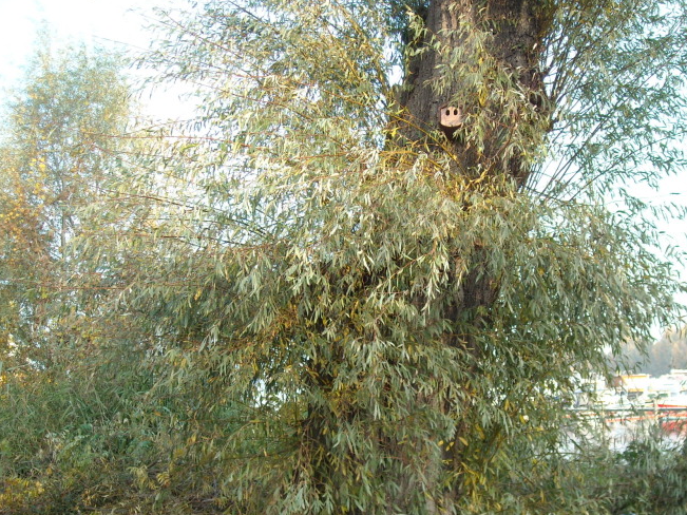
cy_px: 295
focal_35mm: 43
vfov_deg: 33.5
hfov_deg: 43.7
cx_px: 399
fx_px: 853
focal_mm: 5.7
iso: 64
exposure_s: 1/71
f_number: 2.8
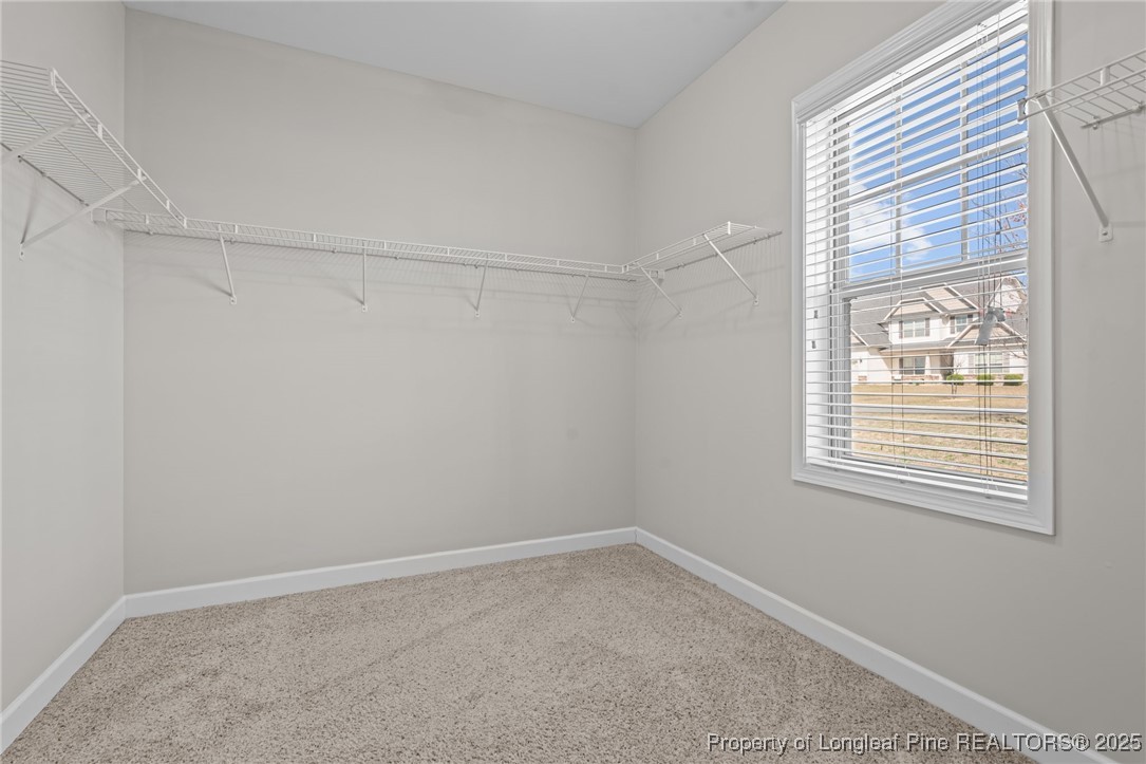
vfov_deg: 73.7
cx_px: 573
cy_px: 382
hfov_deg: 96.7
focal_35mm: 16
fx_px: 509
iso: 250
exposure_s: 1/1.67
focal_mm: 16
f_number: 8
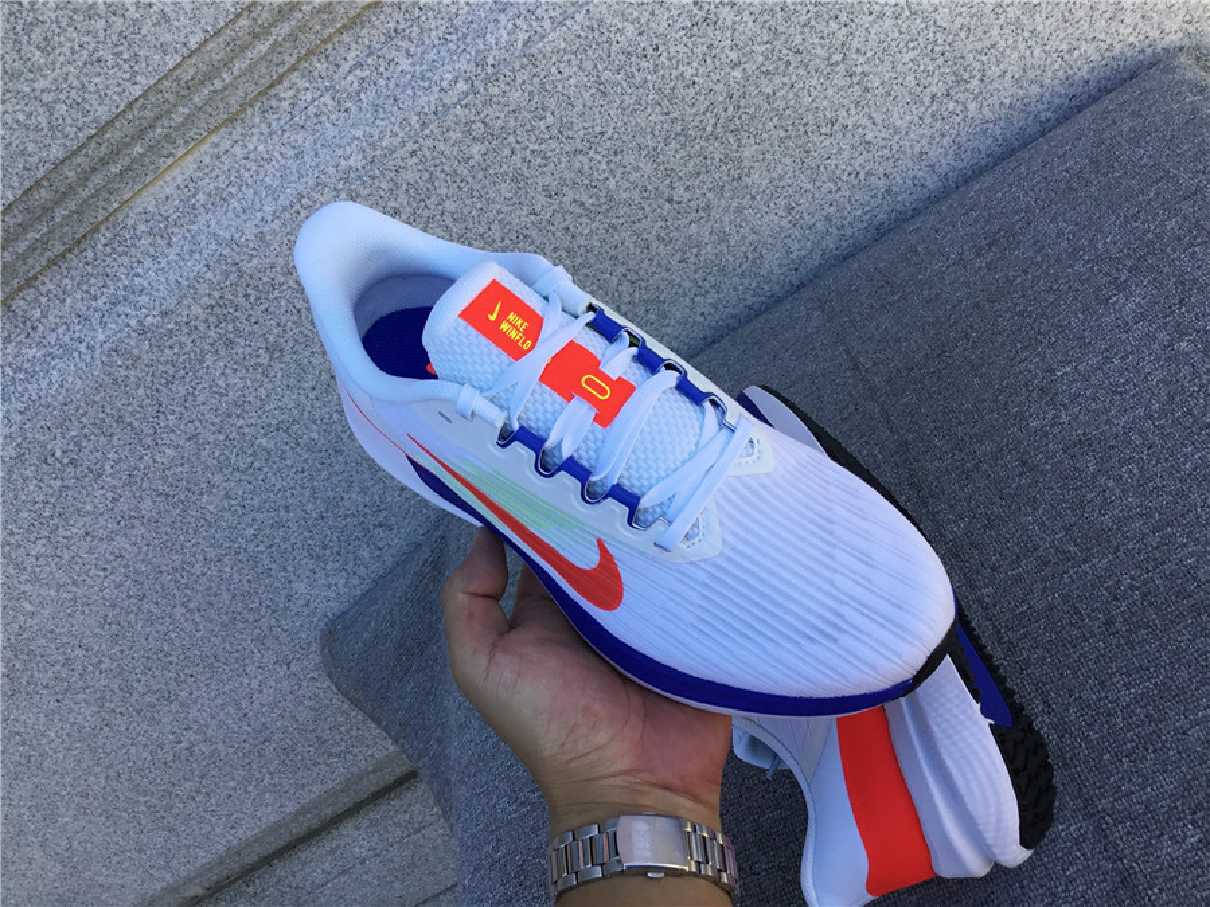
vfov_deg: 45.4
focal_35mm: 31
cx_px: 605
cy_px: 454
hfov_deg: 58.4
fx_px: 1084
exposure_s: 1/267
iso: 25
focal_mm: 3.3
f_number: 2.4
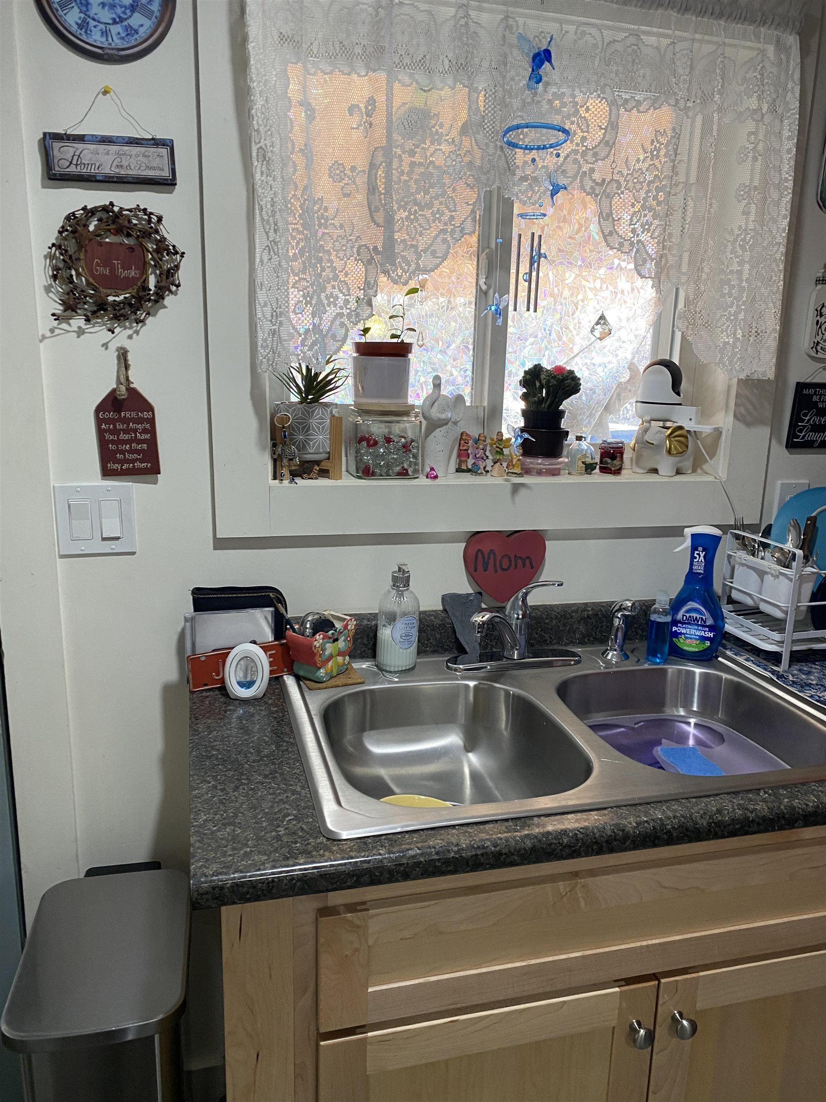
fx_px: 827
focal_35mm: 26
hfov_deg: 53.1
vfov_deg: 67.3
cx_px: 413
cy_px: 551
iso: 80
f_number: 1.8
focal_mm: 4.25
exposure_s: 1/60
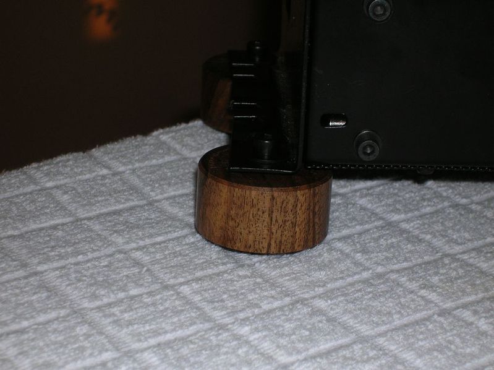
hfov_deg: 18.7
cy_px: 185
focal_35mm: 105
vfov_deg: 14.1
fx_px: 1497
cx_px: 247
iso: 50
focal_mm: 17.4
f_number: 4.9
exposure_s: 1/60.1
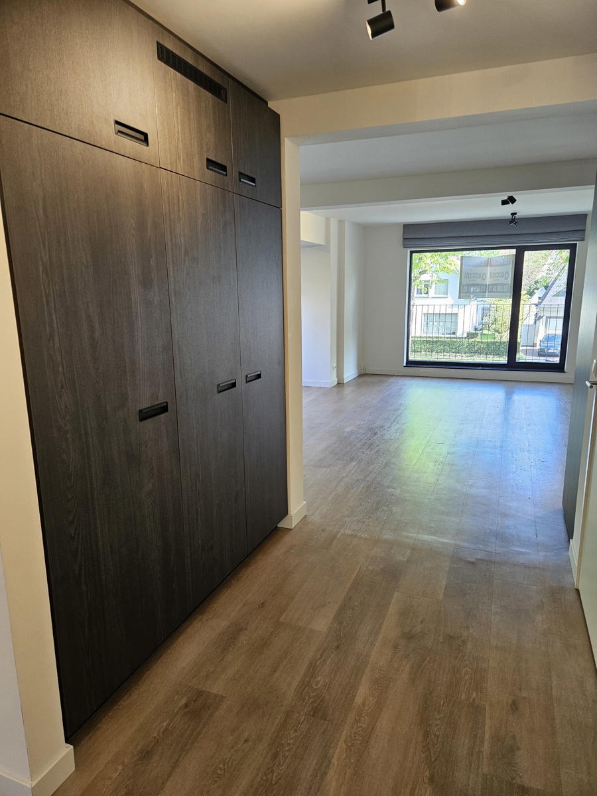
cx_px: 298
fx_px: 529
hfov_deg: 58.9
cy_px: 398
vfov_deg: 73.9
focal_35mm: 23
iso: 125
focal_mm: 5.4
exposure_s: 1/100
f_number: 1.8
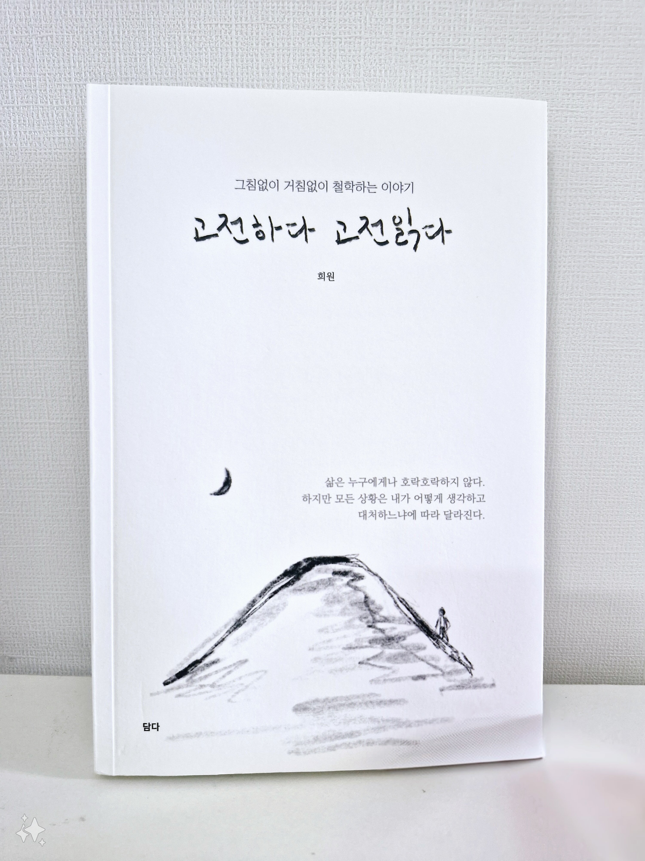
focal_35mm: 23
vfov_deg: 73.9
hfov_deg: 58.9
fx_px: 571
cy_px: 430
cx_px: 322
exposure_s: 1/120
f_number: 1.8
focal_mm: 5.54
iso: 500
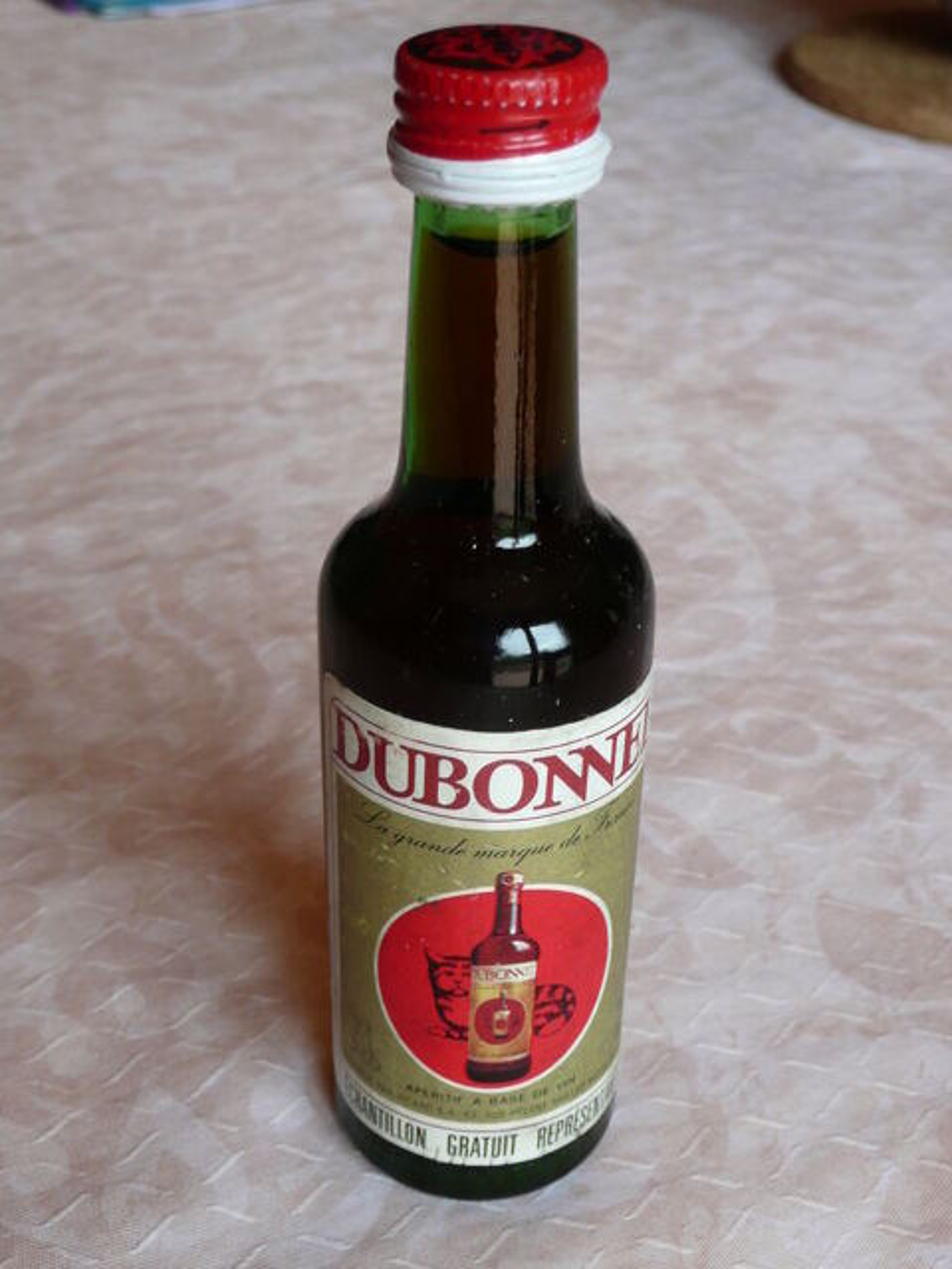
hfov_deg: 30.3
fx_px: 1760
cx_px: 476
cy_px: 634
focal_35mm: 48
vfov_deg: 39.7
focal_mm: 7.8
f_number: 4.2
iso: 100
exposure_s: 1/30
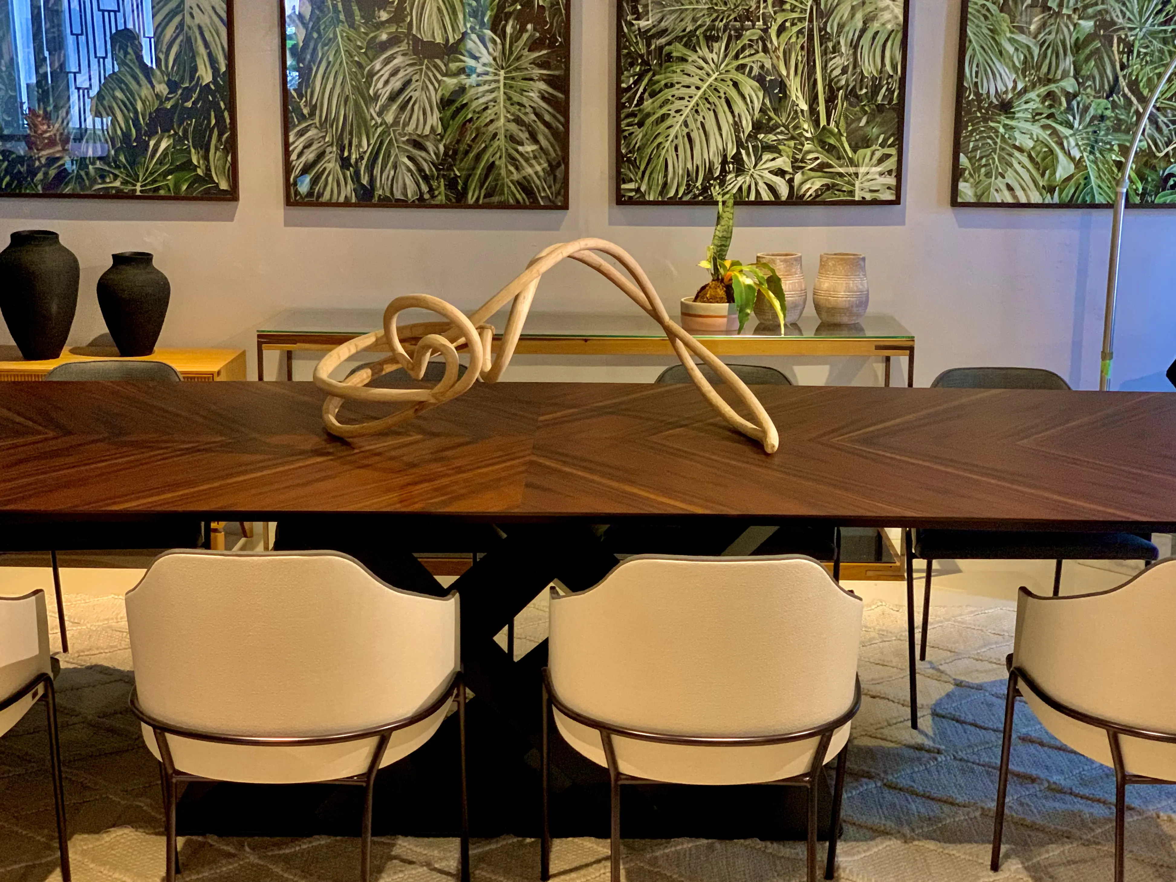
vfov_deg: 28.0
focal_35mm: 52
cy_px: 441
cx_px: 588
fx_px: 1767
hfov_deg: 36.8
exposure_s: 1/40
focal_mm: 6
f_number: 2.4
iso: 400
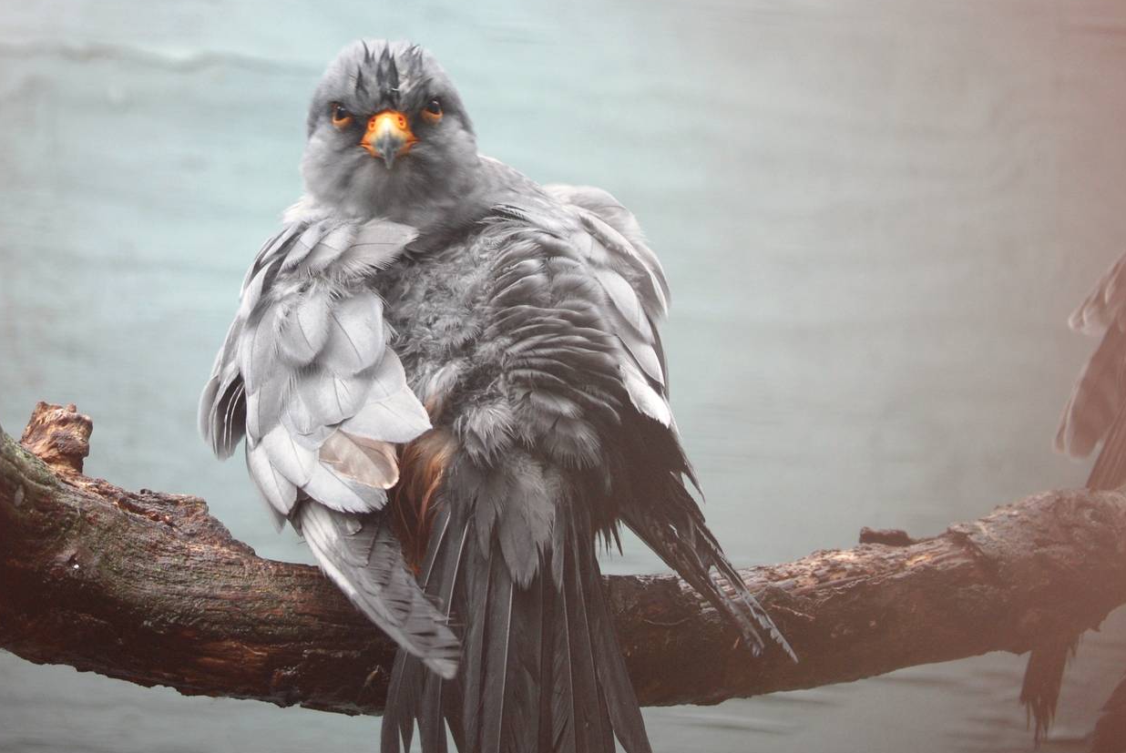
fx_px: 7295
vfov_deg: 5.9
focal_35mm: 233
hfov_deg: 8.8
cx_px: 473
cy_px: 446
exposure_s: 1/320
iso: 400
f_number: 4.2
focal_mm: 120
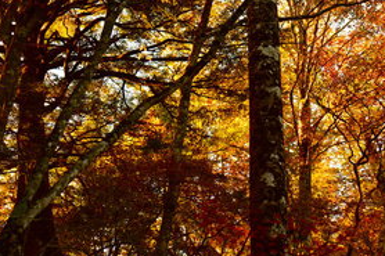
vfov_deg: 16.8
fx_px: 866
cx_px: 316
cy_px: 117
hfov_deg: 24.6
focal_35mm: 81
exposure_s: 1/100
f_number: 2.8
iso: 160
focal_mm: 45
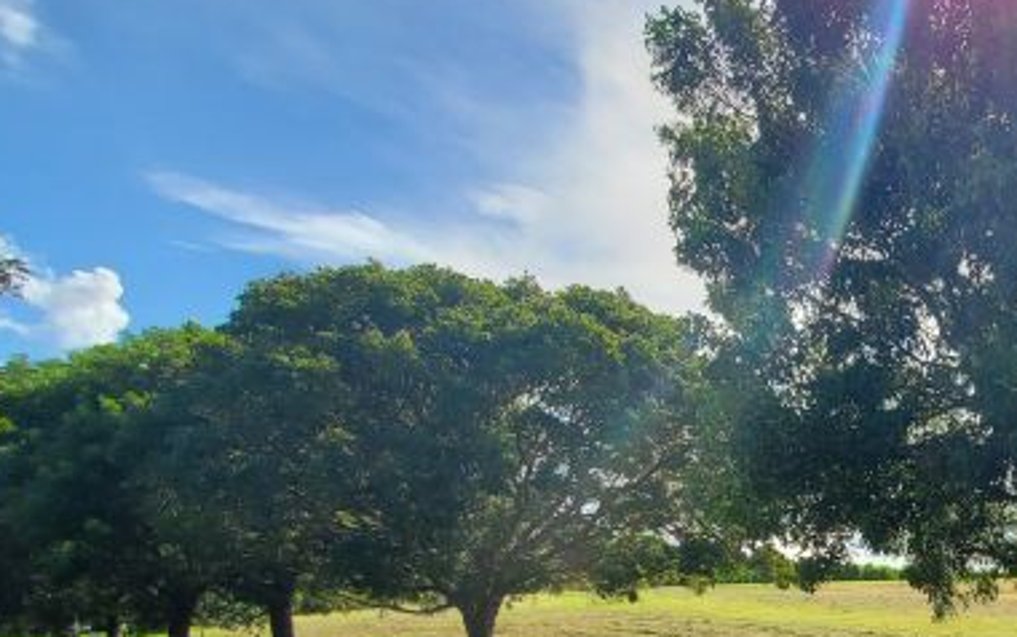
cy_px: 616
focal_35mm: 29
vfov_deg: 39.0
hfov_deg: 49.9
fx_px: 804
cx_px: 1057
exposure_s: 1/1022
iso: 50
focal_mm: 1.8
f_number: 2.2
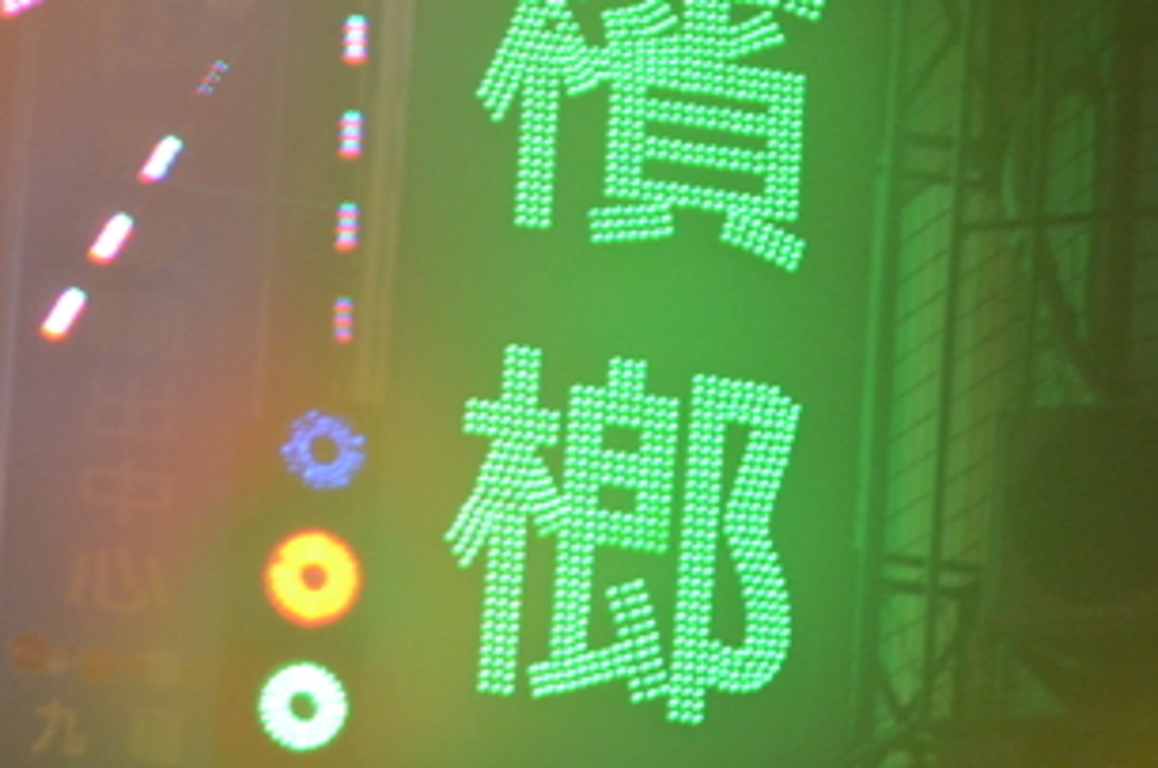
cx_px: 132
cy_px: 813
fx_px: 5642
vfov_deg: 7.7
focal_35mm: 176
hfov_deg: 11.6
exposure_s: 1/400
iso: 900
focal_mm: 35
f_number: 1.8
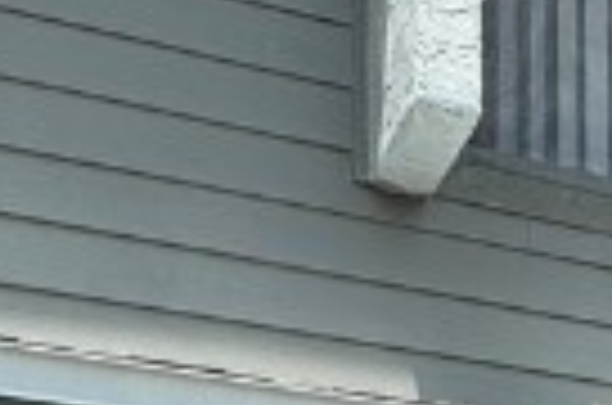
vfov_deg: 11.0
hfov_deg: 16.5
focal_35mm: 110
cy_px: 868
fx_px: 1866
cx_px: 981
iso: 50
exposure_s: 1/812
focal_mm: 2.22
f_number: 2.2
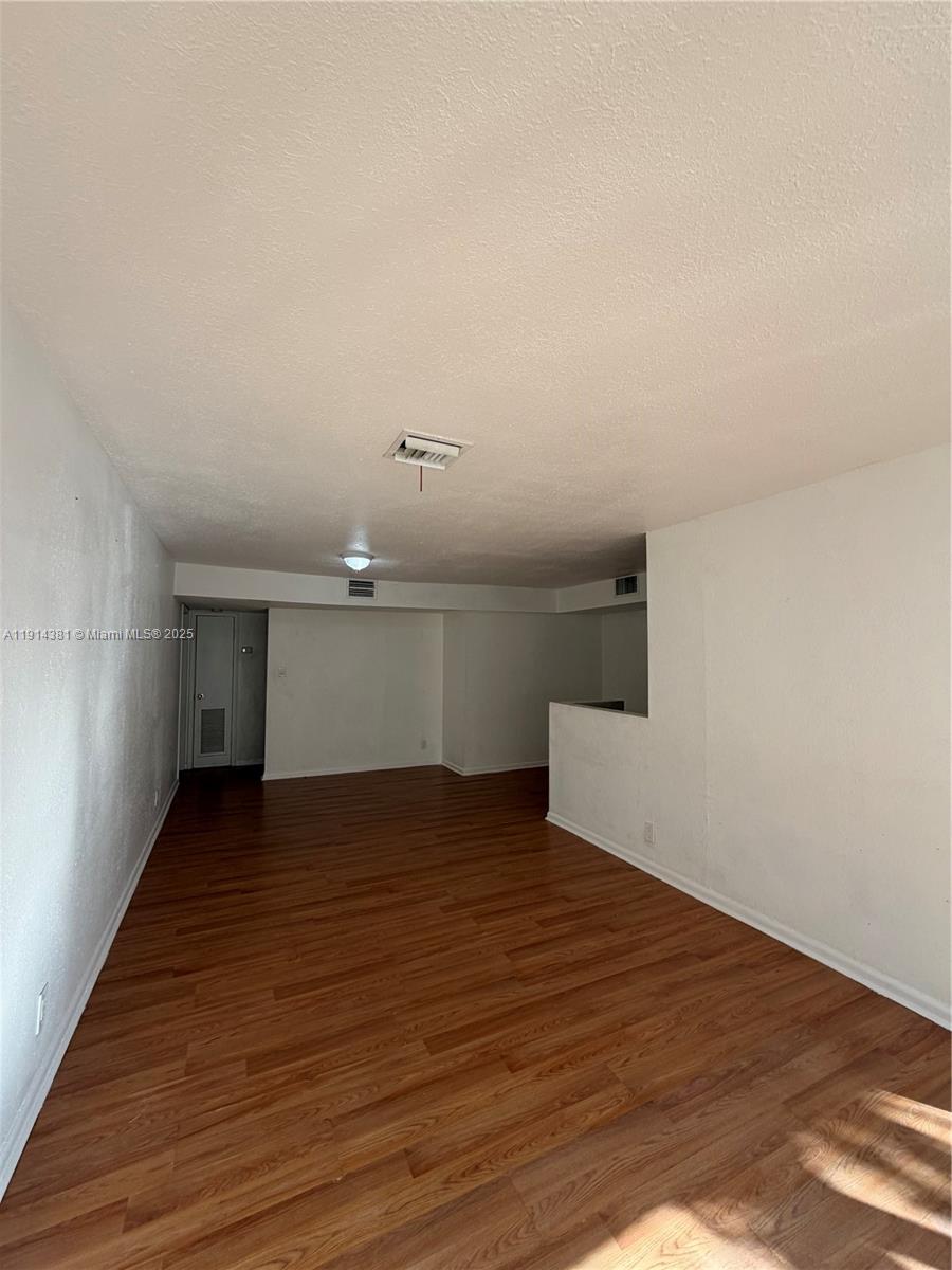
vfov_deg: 102.1
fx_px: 513
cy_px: 635
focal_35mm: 14
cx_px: 476
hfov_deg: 85.7
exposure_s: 1/121
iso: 64
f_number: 2.2
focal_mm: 2.22
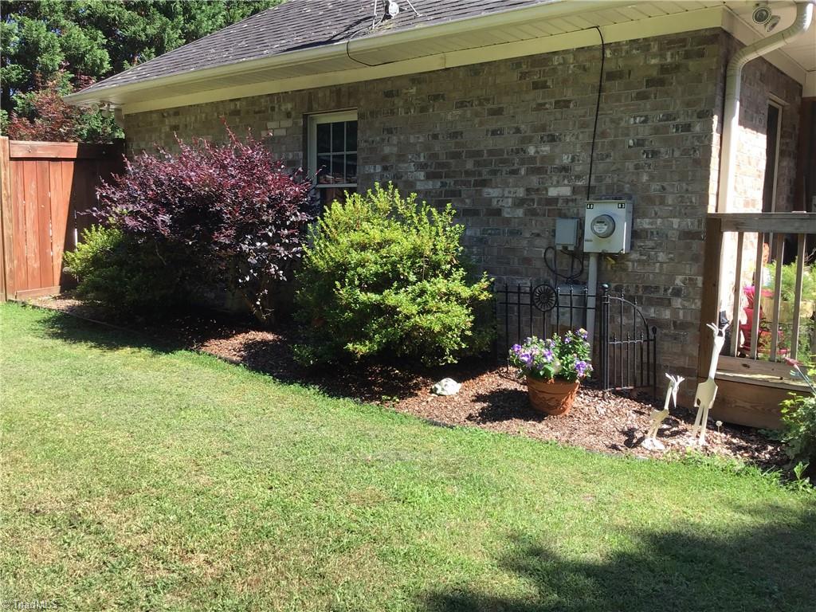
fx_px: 731
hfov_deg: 58.4
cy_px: 306
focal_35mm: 31
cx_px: 408
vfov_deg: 45.4
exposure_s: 1/345
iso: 25
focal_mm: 3.3
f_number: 2.4
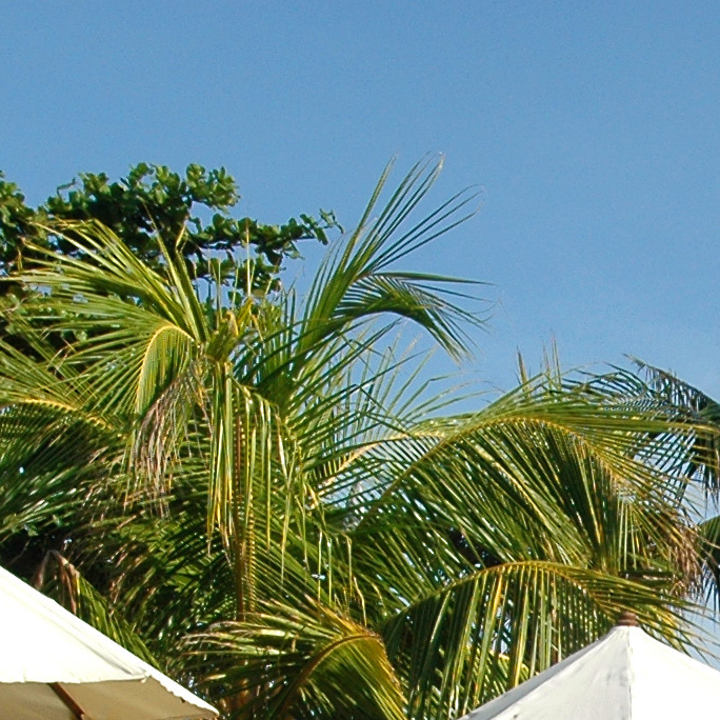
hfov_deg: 14.9
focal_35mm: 112
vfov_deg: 14.6
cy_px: 1041
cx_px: 912
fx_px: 2636
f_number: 9
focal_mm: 20
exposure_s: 1/320
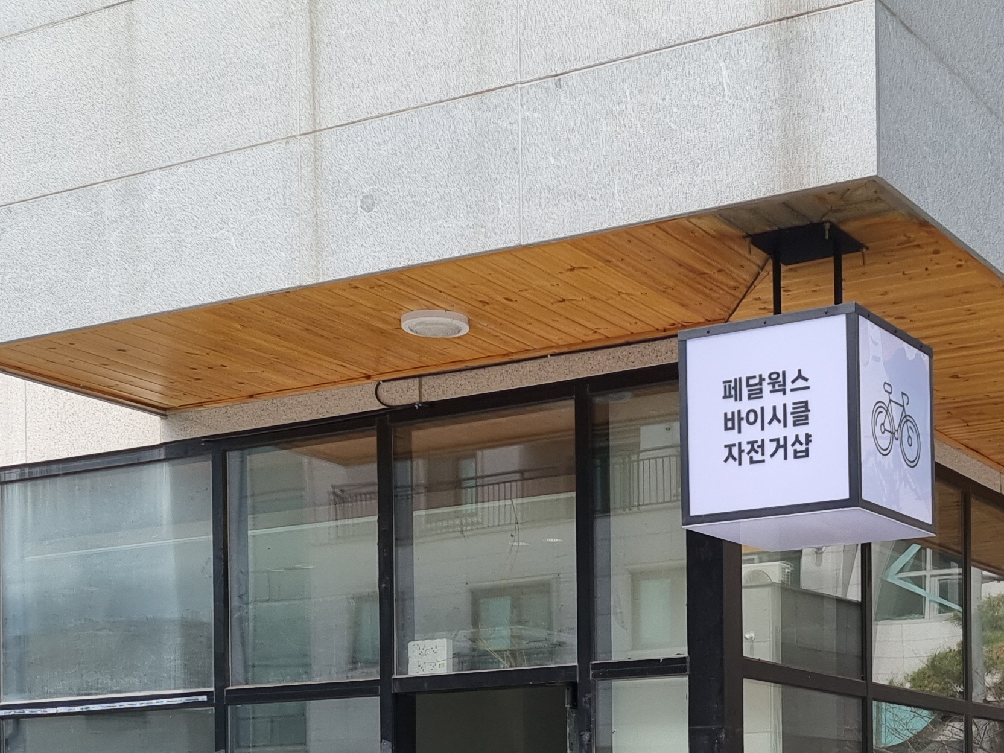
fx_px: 1827
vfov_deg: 21.9
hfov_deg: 30.1
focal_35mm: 63
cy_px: 845
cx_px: 788
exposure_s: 1/1508
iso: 50
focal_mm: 5.4
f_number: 1.8
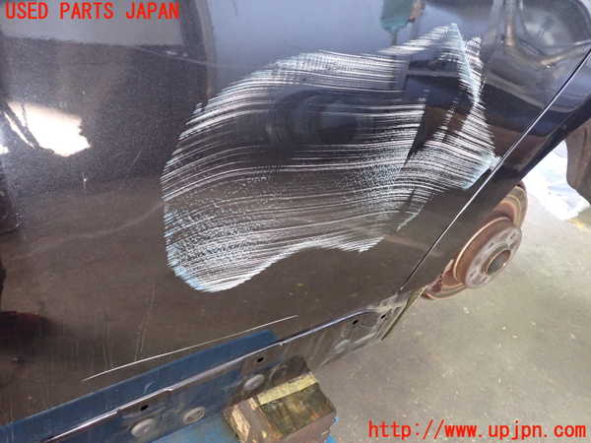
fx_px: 512
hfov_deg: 60.0
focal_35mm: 30
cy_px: 222
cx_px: 296
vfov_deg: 46.8
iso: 800
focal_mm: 5.4
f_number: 2.3
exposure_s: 1/25
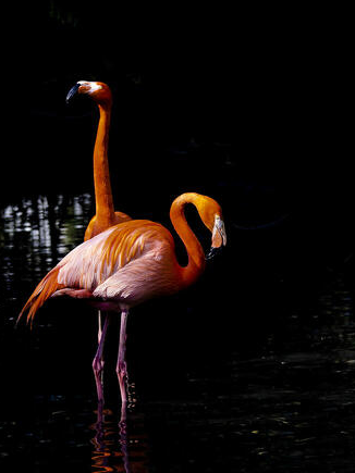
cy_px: 277
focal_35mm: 276
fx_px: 3776
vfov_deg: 7.2
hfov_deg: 5.4
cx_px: 119
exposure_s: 1/400
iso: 400
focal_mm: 100
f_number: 4
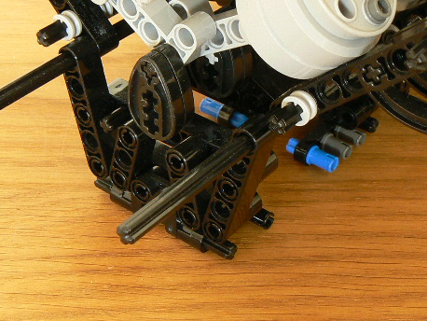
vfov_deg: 19.9
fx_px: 913
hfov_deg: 26.3
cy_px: 131
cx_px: 174
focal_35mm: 74
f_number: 4
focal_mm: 6.4
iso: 100
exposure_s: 3.2
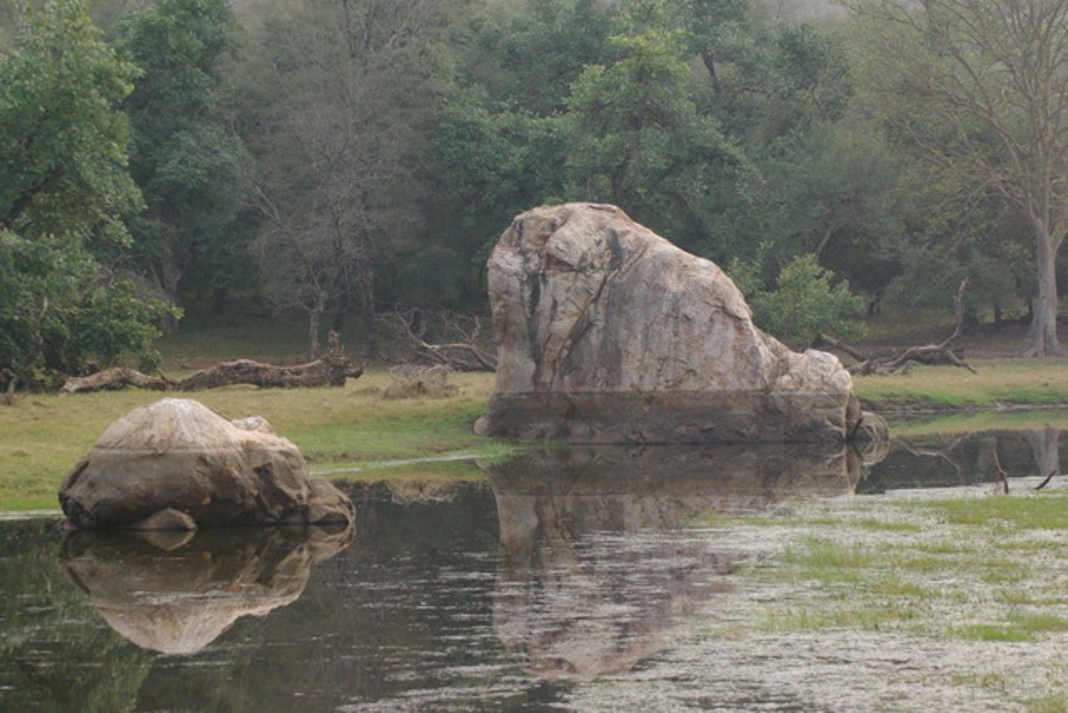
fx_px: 4451
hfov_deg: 13.7
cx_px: 534
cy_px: 356
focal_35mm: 150
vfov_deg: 9.2
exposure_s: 1/500
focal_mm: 100
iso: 800
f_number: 8
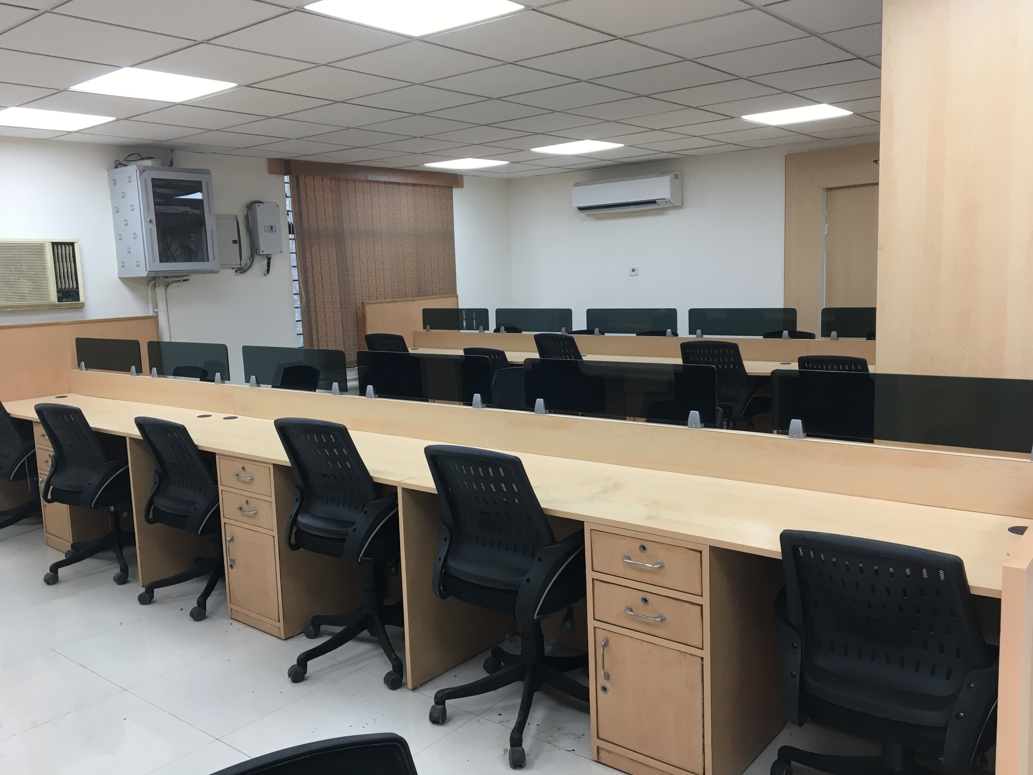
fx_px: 865
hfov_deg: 61.7
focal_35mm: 29
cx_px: 516
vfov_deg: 48.2
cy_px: 388
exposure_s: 1/33
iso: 32
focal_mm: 4.15
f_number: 2.2
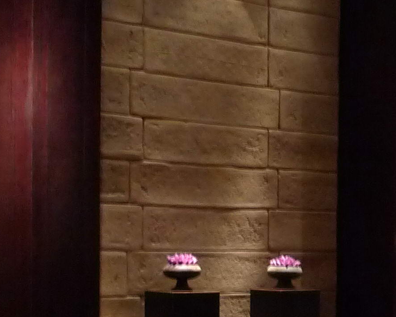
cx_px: 435
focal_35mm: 96
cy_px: 288
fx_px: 1125
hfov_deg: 19.2
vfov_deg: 15.8
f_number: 2
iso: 400
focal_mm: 5.1
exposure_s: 1/5
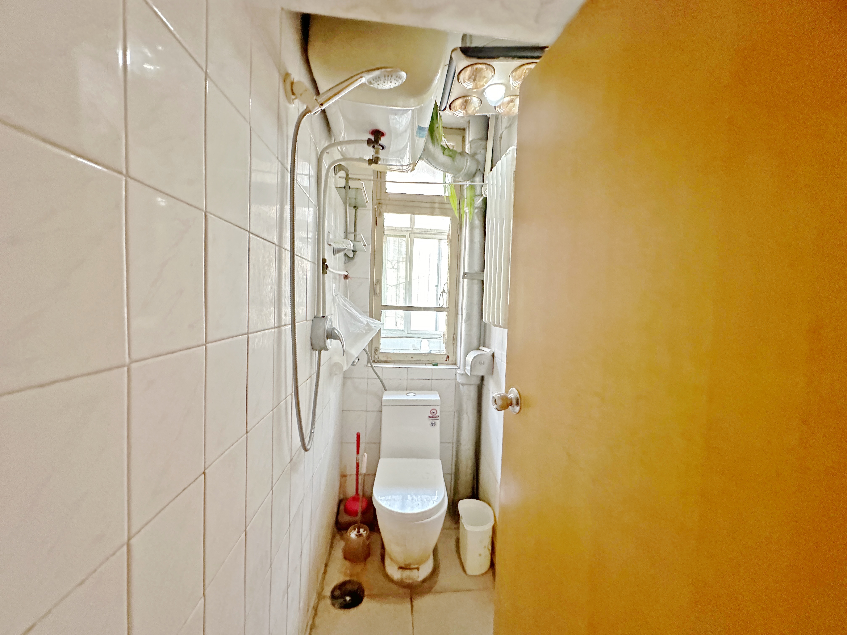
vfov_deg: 85.7
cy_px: 318
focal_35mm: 14
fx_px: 343
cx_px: 424
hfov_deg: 102.1
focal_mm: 2.22
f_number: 2.2
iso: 800
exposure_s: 1/50
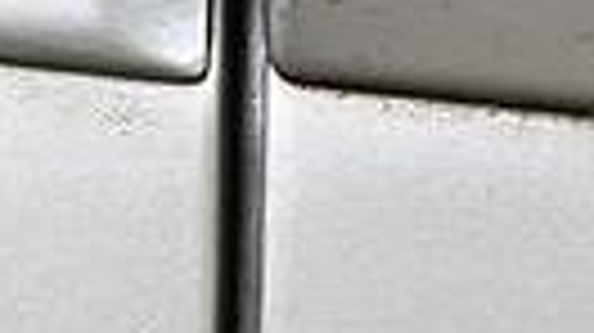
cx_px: 126
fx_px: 2707
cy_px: 1305
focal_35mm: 172
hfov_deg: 12.5
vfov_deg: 6.0
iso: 25
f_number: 1.8
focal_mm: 4.2
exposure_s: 1/552
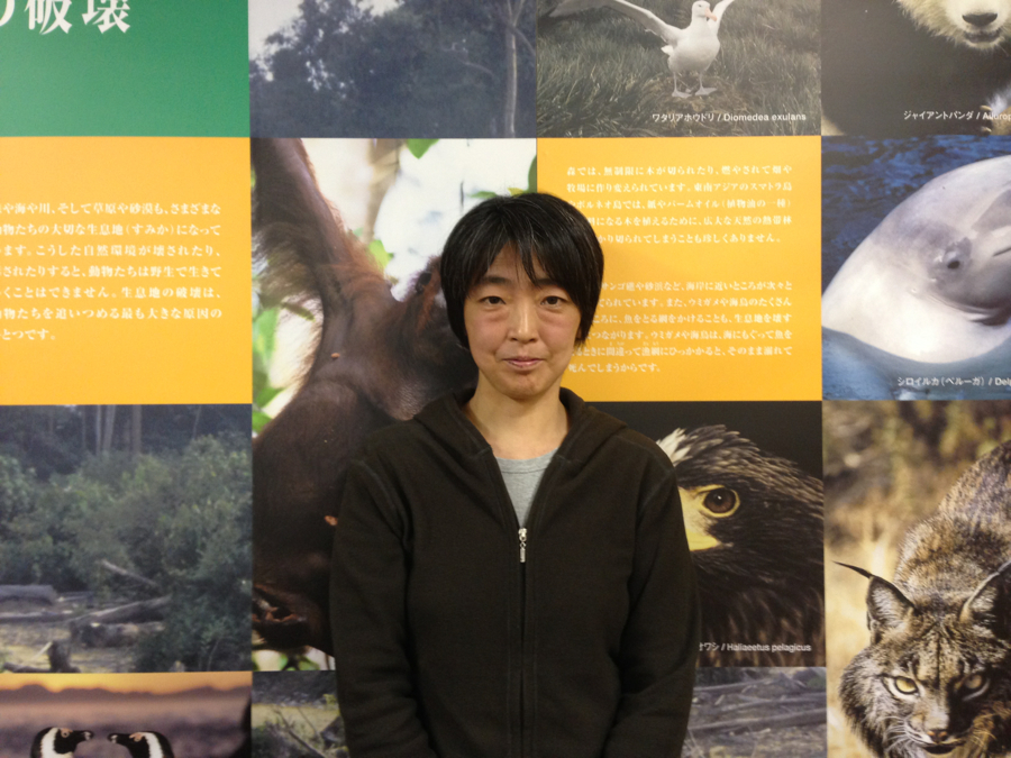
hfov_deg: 55.4
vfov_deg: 42.9
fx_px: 964
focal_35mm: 33
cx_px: 506
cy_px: 379
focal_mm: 4.12
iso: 125
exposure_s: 1/20
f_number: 2.4
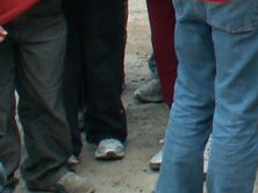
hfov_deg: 9.4
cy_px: -136
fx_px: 1504
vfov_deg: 7.2
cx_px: 456
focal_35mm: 202
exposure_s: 1/50
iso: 50
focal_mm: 5.86
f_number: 2.8
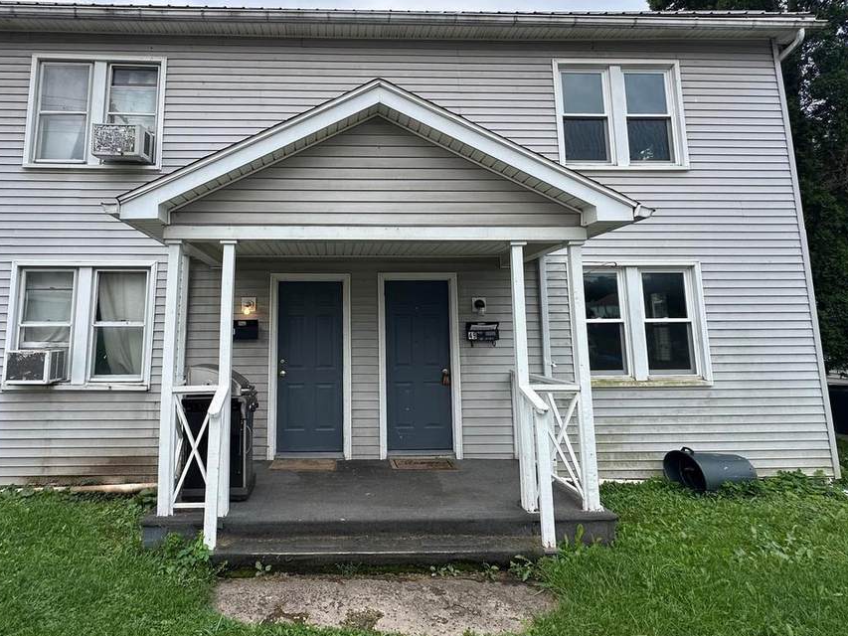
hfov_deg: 78.3
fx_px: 515
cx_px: 352
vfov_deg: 63.1
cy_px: 269
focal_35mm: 21
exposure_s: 1/443
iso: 40
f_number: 2.2
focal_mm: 2.22
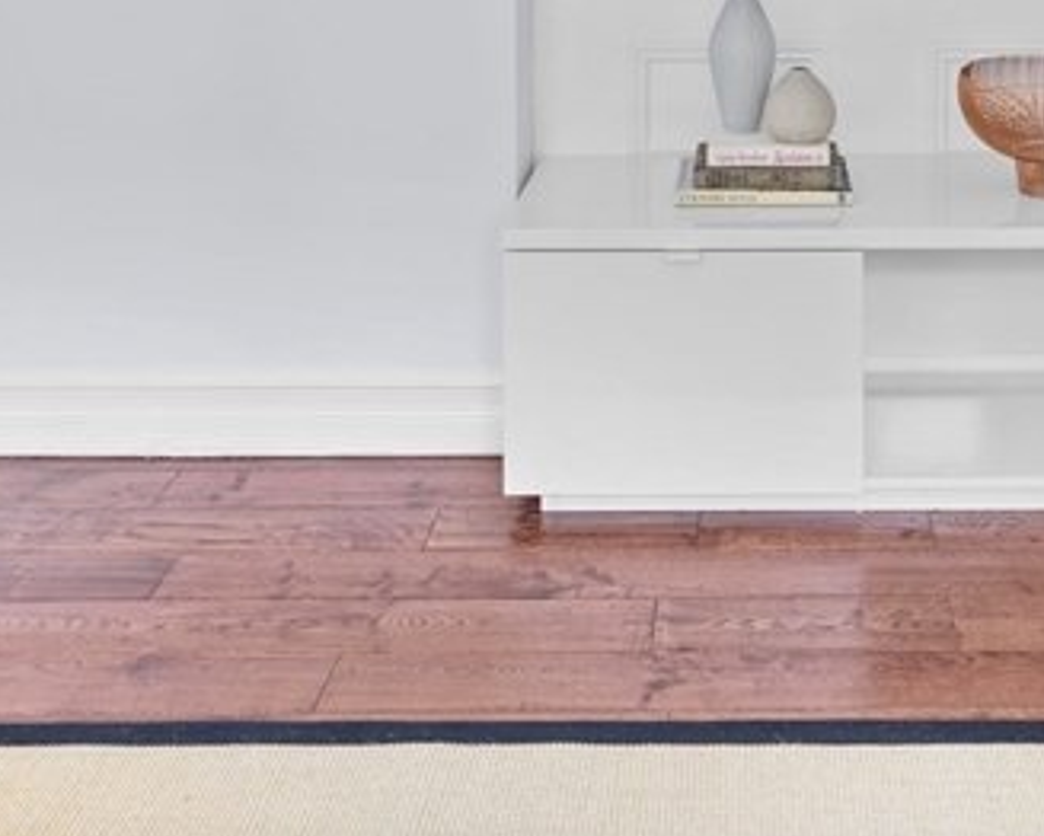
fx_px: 1453
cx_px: 750
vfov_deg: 27.1
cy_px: -241
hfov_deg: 38.7
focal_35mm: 47
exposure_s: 1/2.5
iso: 320
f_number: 11
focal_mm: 16
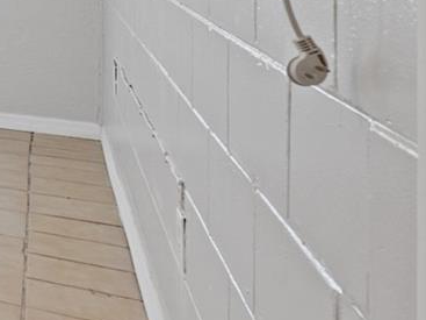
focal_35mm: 67
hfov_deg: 17.6
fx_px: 824
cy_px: -86
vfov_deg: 20.2
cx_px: -474
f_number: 8
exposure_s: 1/2.5
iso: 250
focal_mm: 16
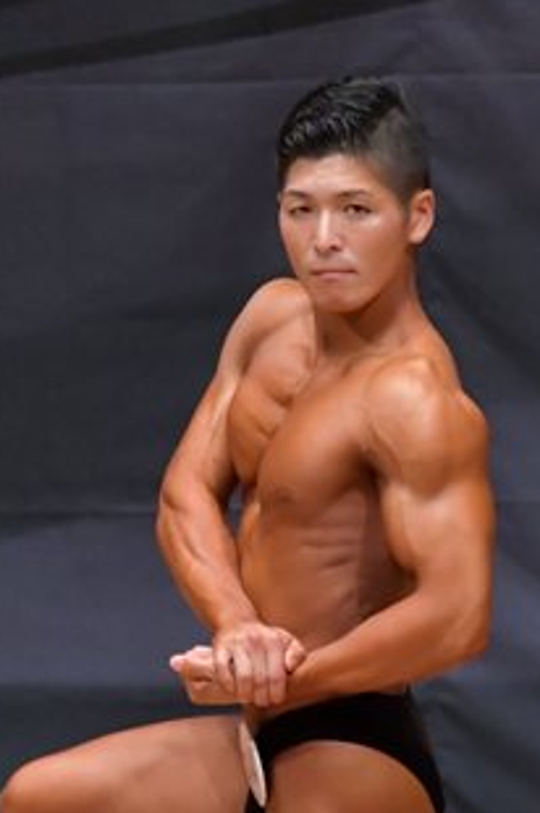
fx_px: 21151
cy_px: 656
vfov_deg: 2.2
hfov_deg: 1.5
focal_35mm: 938
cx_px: 368
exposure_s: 1/400
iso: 6400
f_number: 5.6
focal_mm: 250
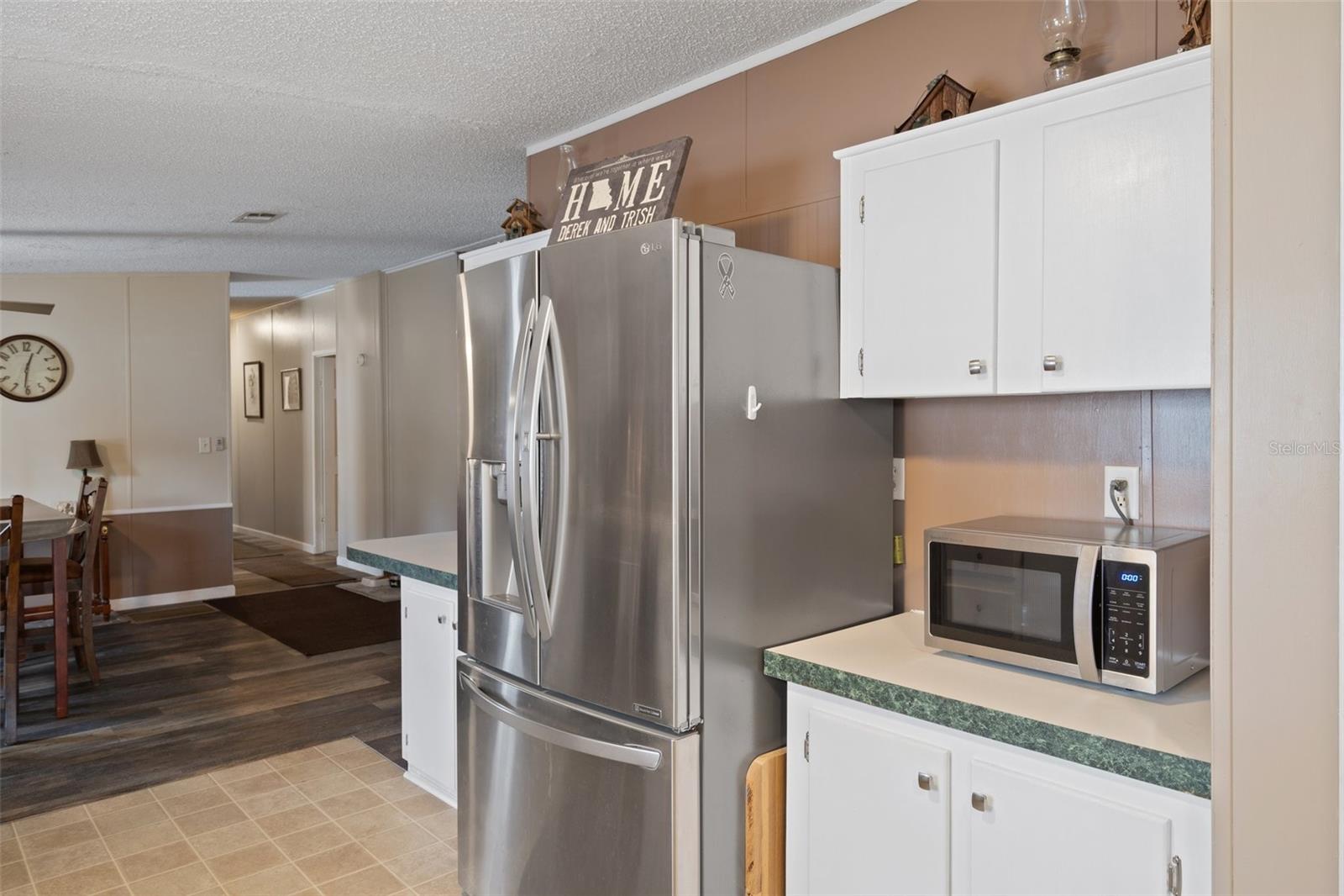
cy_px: 448
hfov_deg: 76.1
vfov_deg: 55.1
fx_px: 858
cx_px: 672
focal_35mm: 23
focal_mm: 23
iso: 320
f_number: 8
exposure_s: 1.6
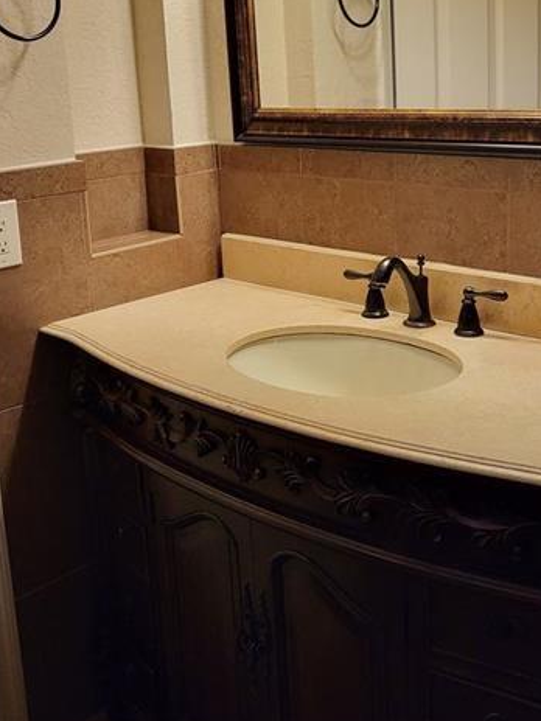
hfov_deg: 33.5
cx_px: 309
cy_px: 266
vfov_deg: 43.5
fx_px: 896
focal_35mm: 43
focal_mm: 4.25
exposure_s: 1/120
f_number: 1.8
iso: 320
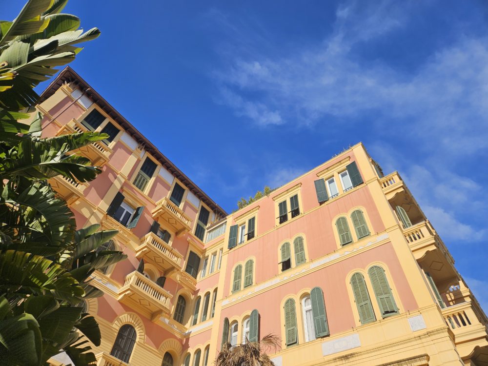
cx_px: 244
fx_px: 324
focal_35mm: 23
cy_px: 183
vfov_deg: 58.9
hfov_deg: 73.9
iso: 25
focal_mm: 5.4
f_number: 1.8
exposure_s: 1/2579
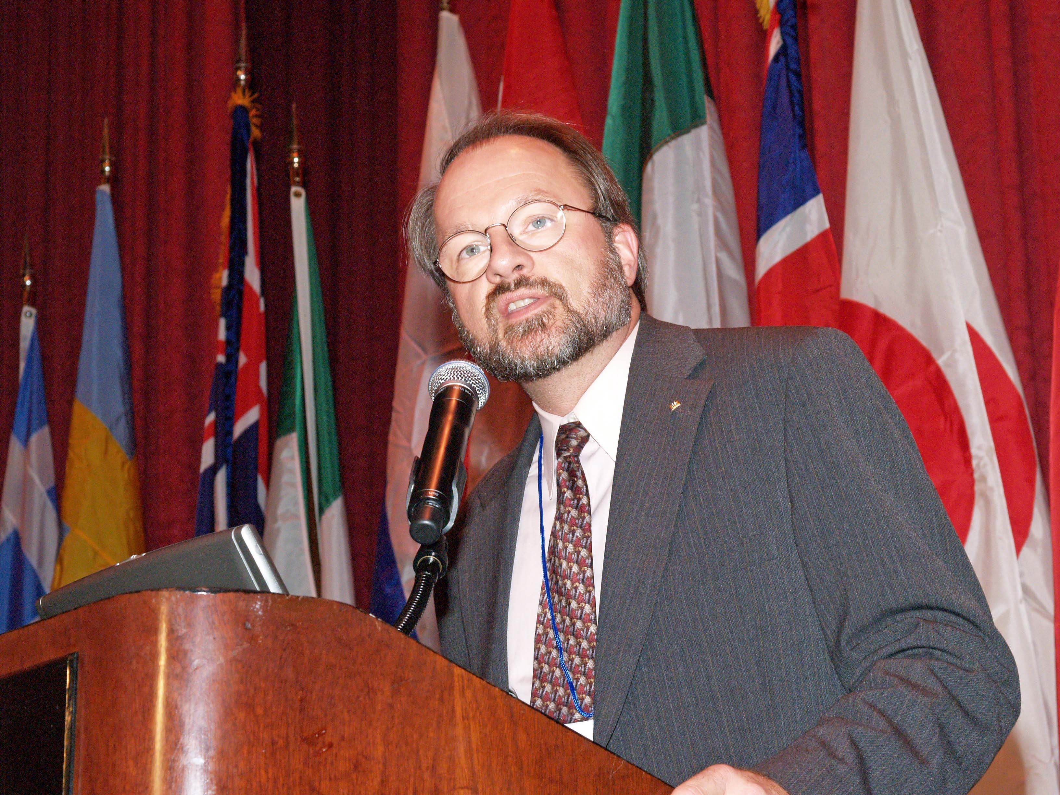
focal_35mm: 84
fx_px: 2572
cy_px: 398
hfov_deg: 23.3
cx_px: 530
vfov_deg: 17.6
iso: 800
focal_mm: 42
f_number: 7.1
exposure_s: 1/60
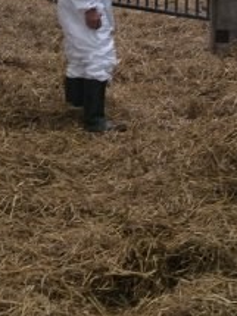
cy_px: 7
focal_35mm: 108
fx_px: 987
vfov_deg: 17.8
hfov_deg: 13.1
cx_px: -93
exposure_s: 1/30
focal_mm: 4.15
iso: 50
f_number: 2.2
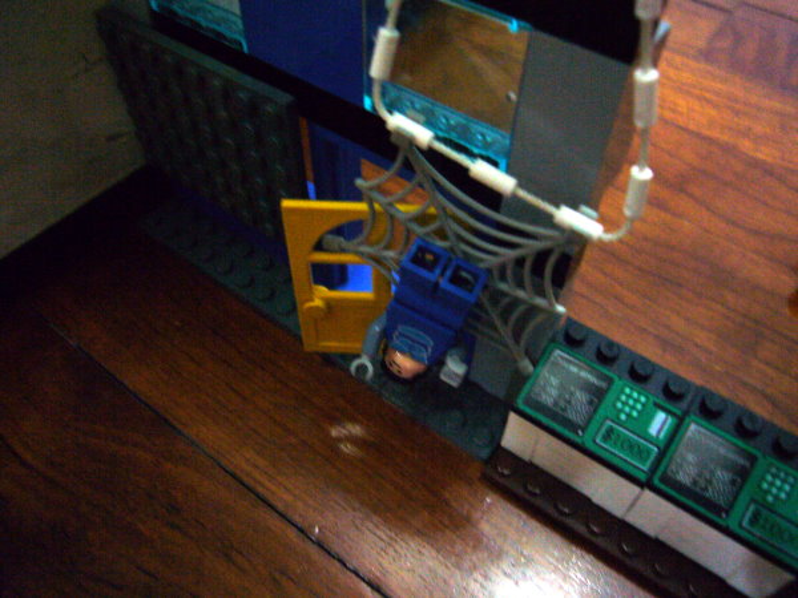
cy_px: 299
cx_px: 399
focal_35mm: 28
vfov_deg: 49.7
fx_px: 645
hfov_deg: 63.4
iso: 200
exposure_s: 1/8
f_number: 2.8
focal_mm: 4.6
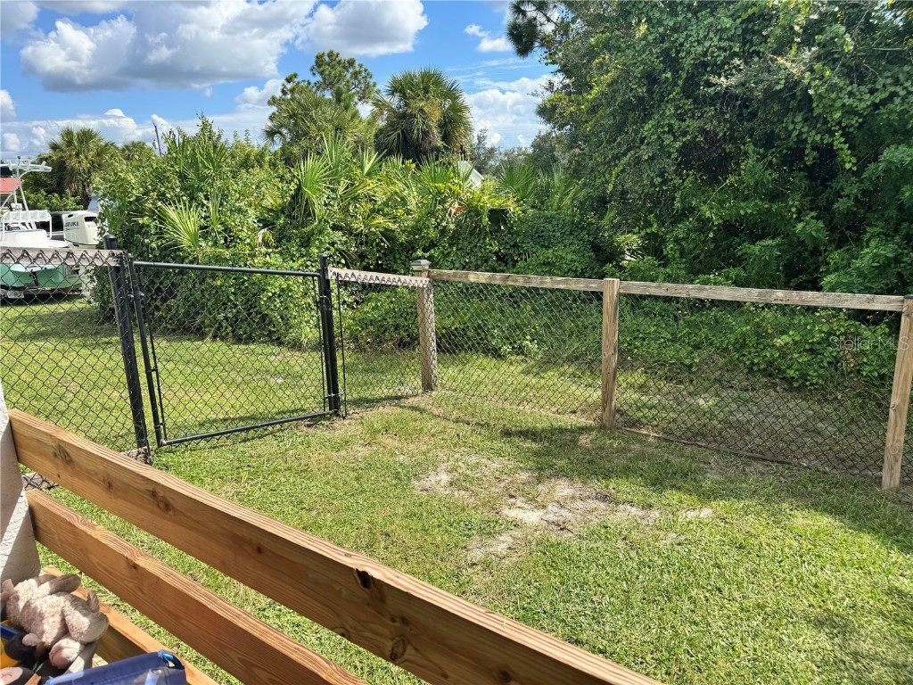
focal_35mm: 24
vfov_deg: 56.8
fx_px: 633
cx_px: 456
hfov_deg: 71.6
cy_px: 342
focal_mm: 6.76
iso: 80
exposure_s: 1/2604
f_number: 1.78
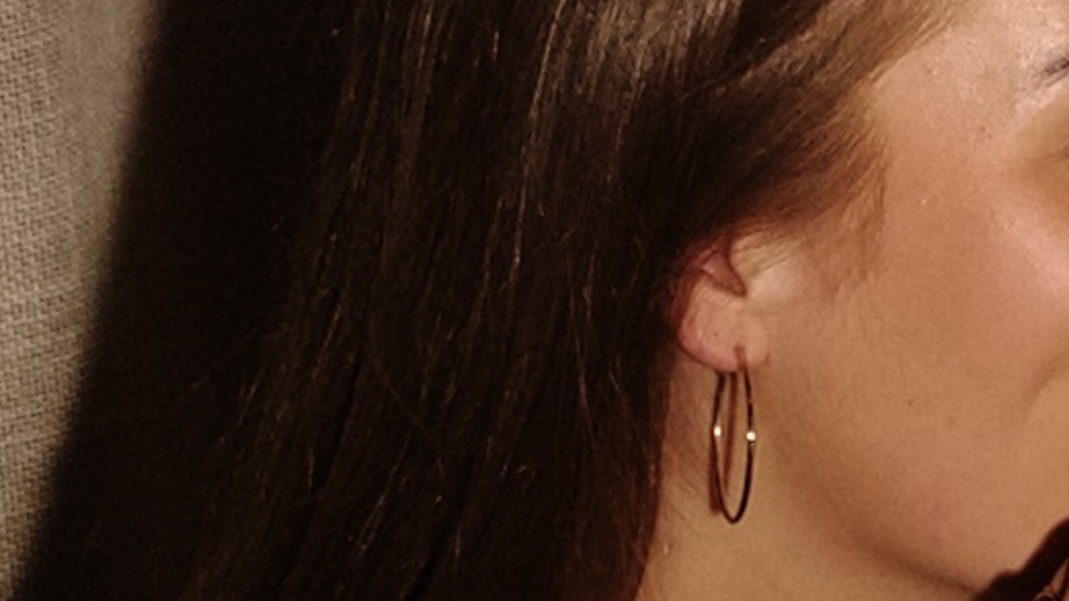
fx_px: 3911
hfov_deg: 14.1
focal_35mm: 138
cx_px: 1795
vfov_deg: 8.4
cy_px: 1200
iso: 160
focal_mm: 6.76
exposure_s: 1/501
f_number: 1.78
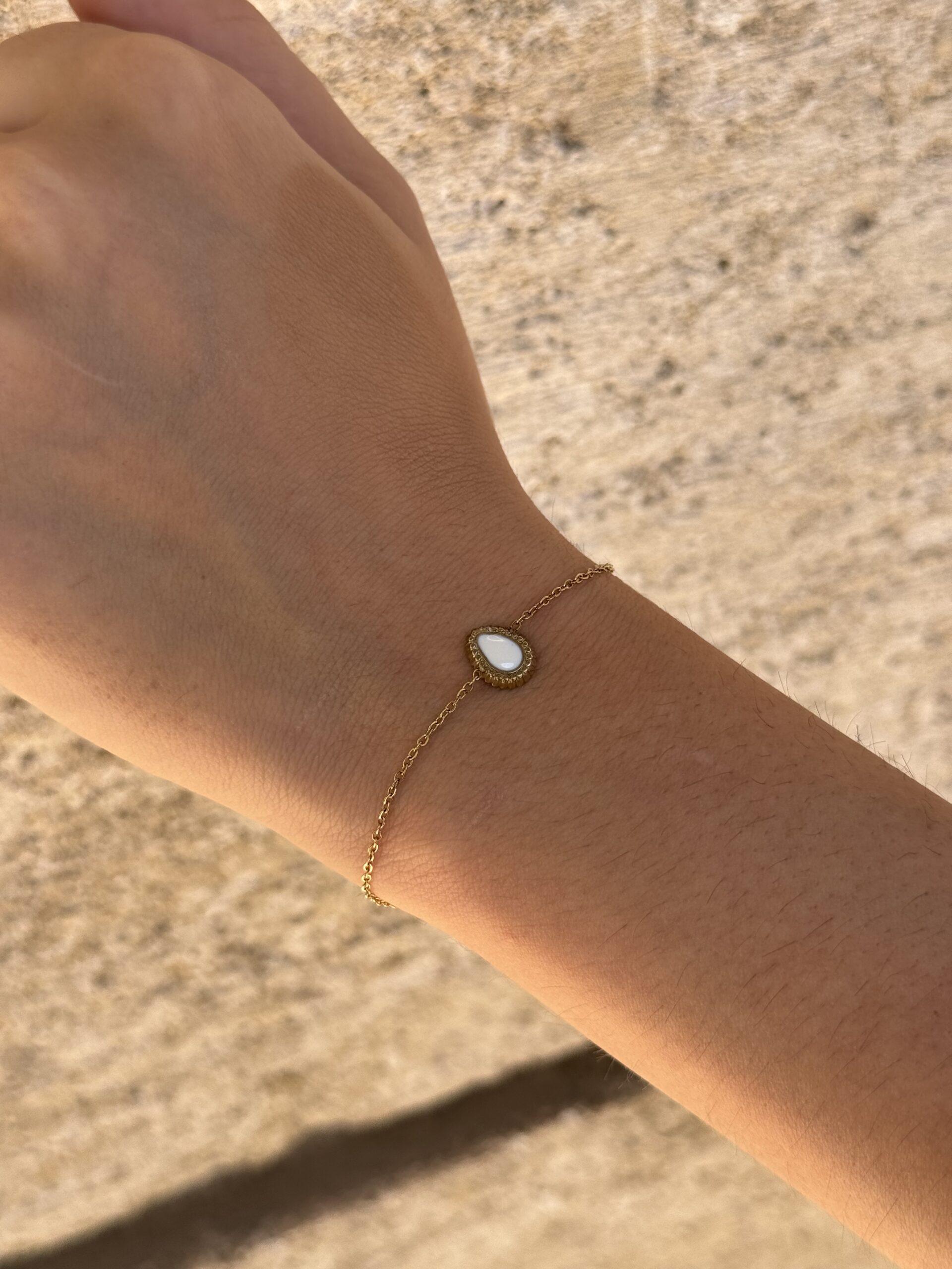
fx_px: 1760
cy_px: 634
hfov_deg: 30.3
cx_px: 476
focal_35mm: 48
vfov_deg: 39.7
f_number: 1.78
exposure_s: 1/756
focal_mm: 6.76
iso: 64
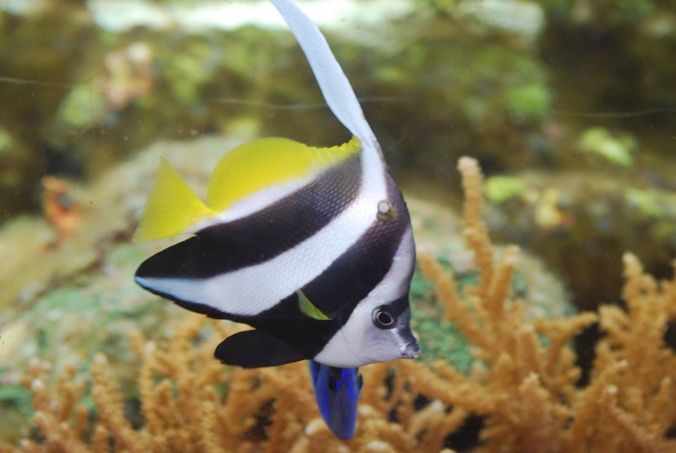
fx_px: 3102
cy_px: 226
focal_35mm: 165
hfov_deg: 12.4
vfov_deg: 8.3
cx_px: 338
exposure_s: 1/80
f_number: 4.2
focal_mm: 110
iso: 400
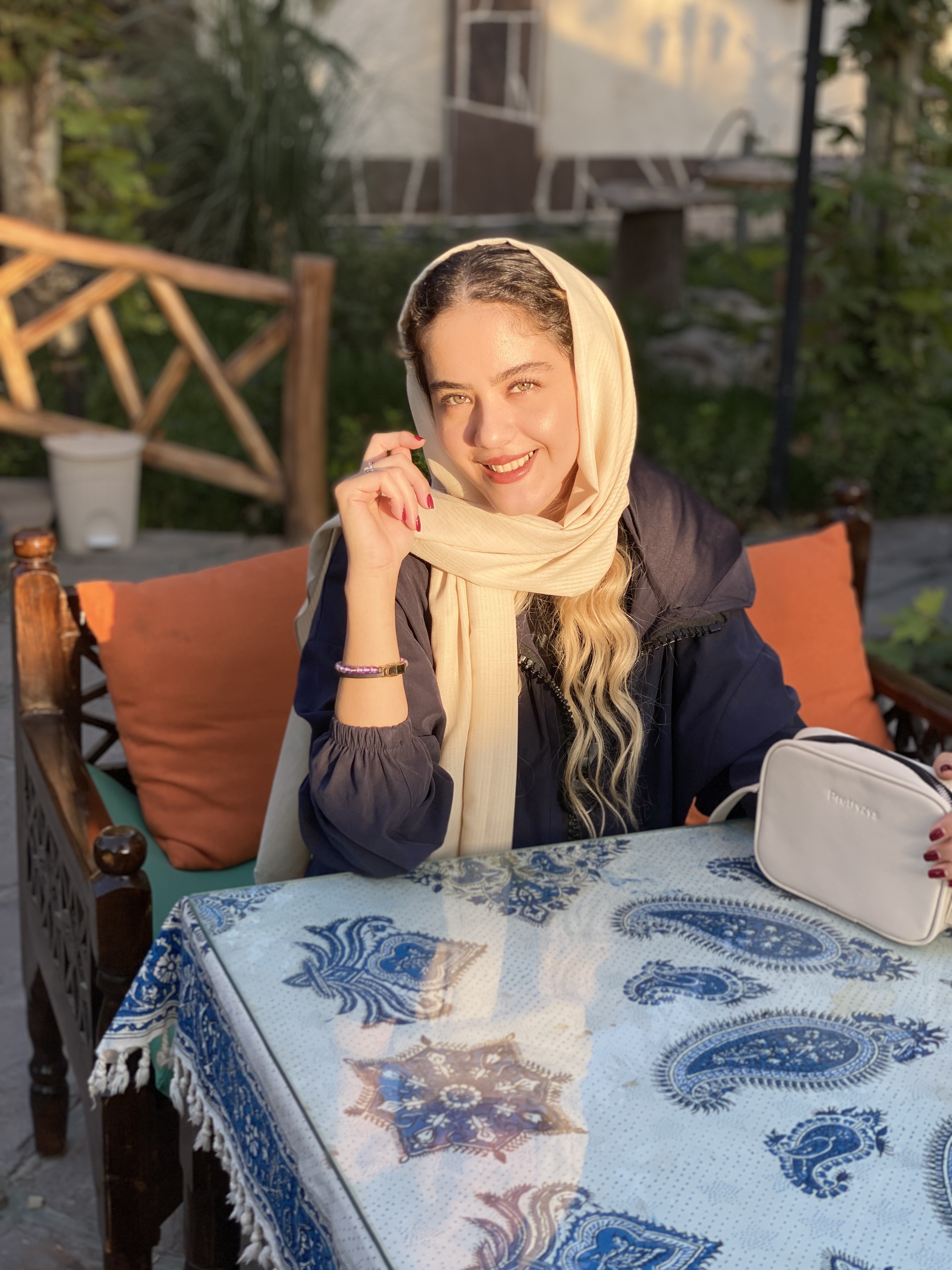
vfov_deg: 36.8
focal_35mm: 52
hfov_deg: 28.0
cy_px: 635
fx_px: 1907
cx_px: 476
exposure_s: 1/533
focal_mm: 6
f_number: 2
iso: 20
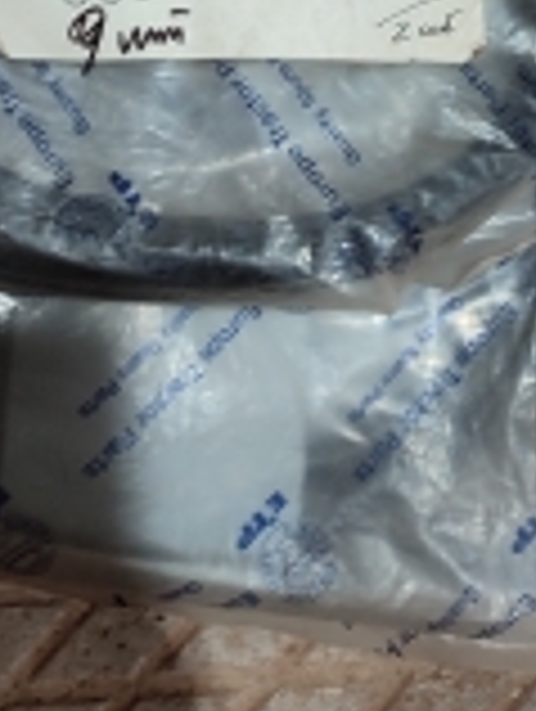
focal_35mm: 79
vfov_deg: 21.9
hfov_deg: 18.6
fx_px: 1627
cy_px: -248
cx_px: 164
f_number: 1.9
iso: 377
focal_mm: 6.04
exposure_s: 1/33
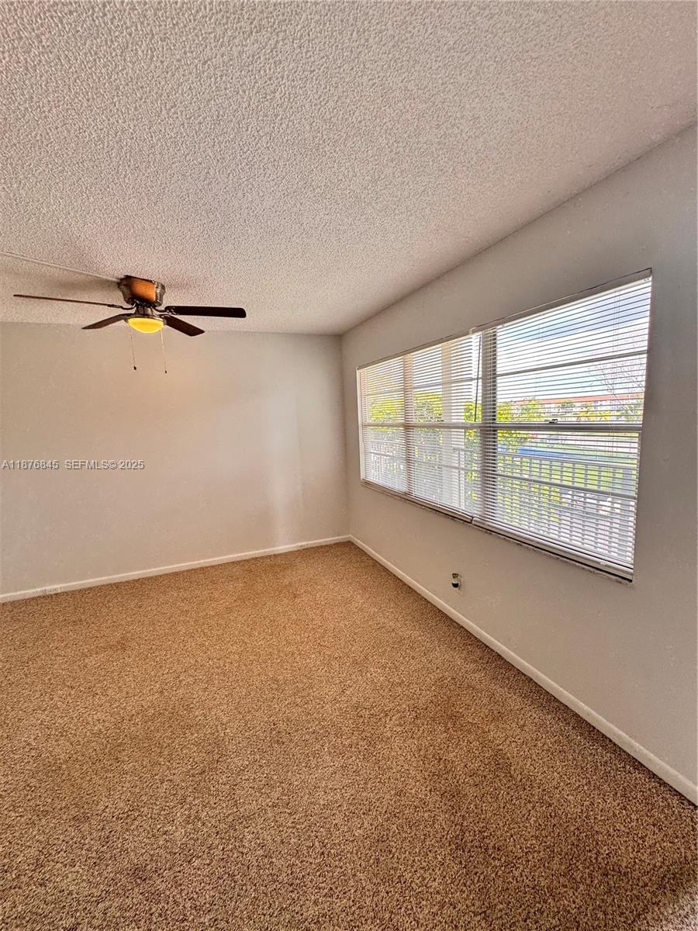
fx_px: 376
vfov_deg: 102.1
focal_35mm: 14
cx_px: 349
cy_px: 466
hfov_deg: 85.7
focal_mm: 2.22
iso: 64
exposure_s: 1/99
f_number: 2.2
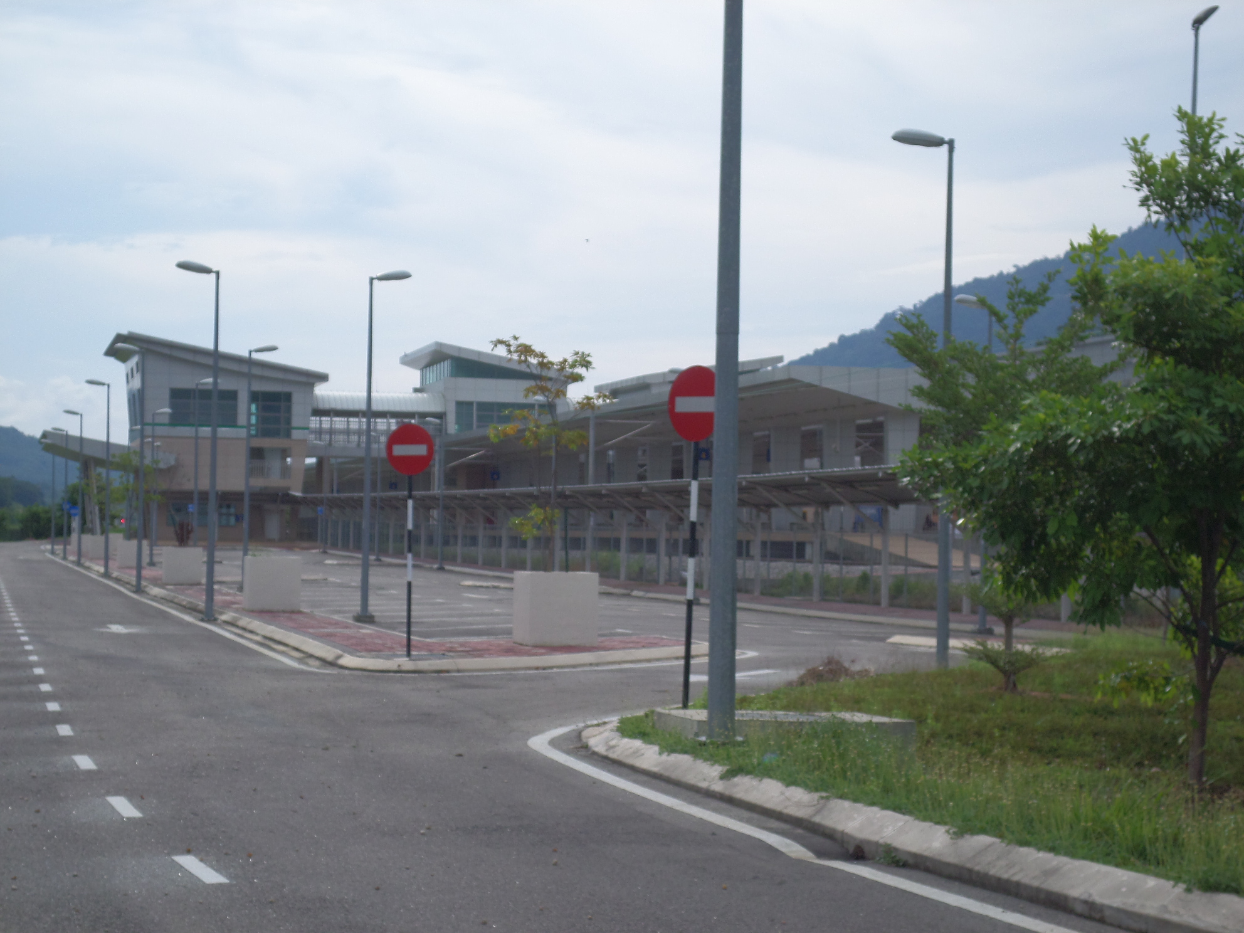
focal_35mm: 67
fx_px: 2408
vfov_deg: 21.9
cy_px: 466
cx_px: 622
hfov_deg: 29.0
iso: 80
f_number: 4.1
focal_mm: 12
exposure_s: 1/750
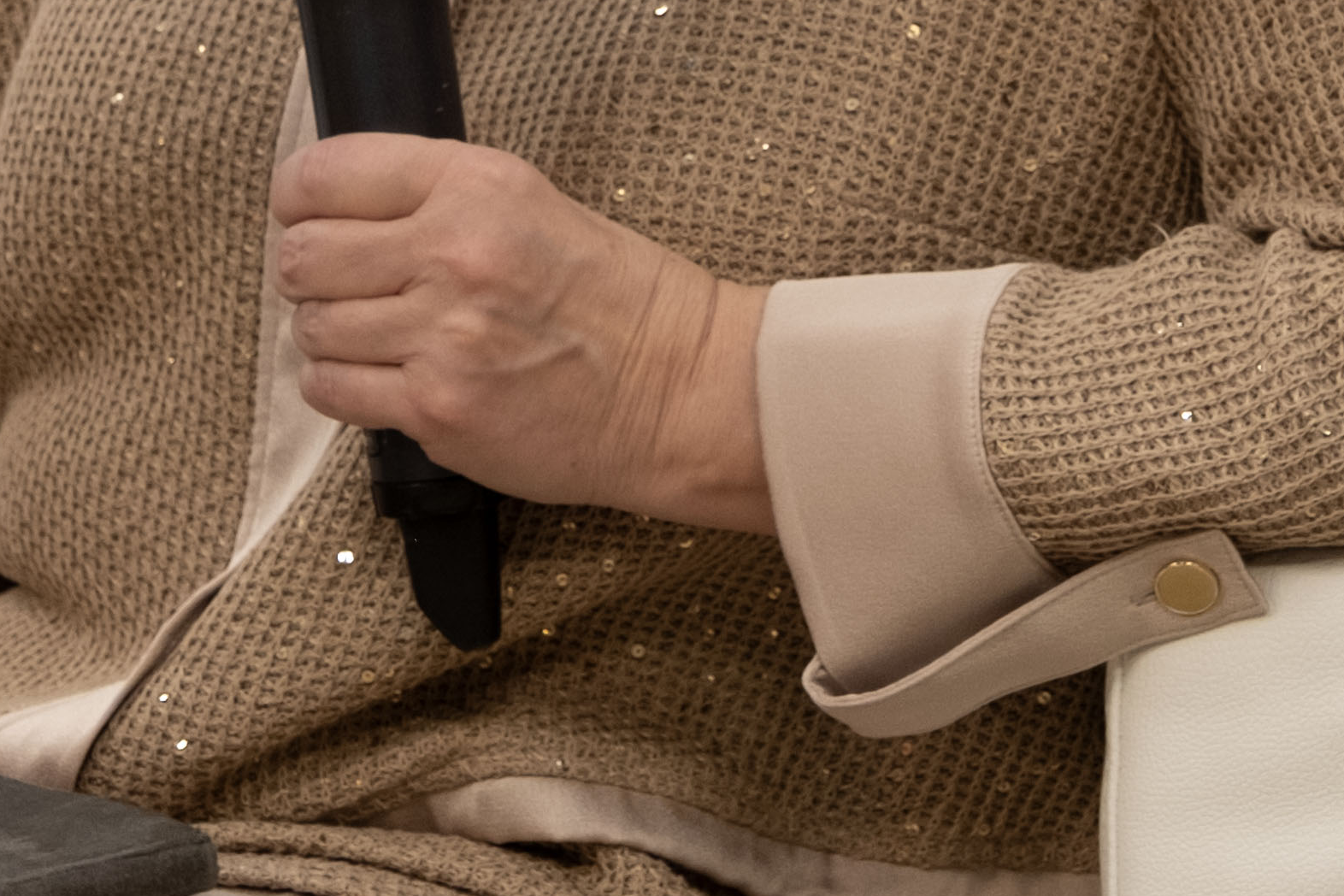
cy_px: 12
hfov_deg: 8.1
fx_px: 9482
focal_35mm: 254
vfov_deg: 5.4
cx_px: 762
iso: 500
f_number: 4
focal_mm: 42.4
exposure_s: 1/60
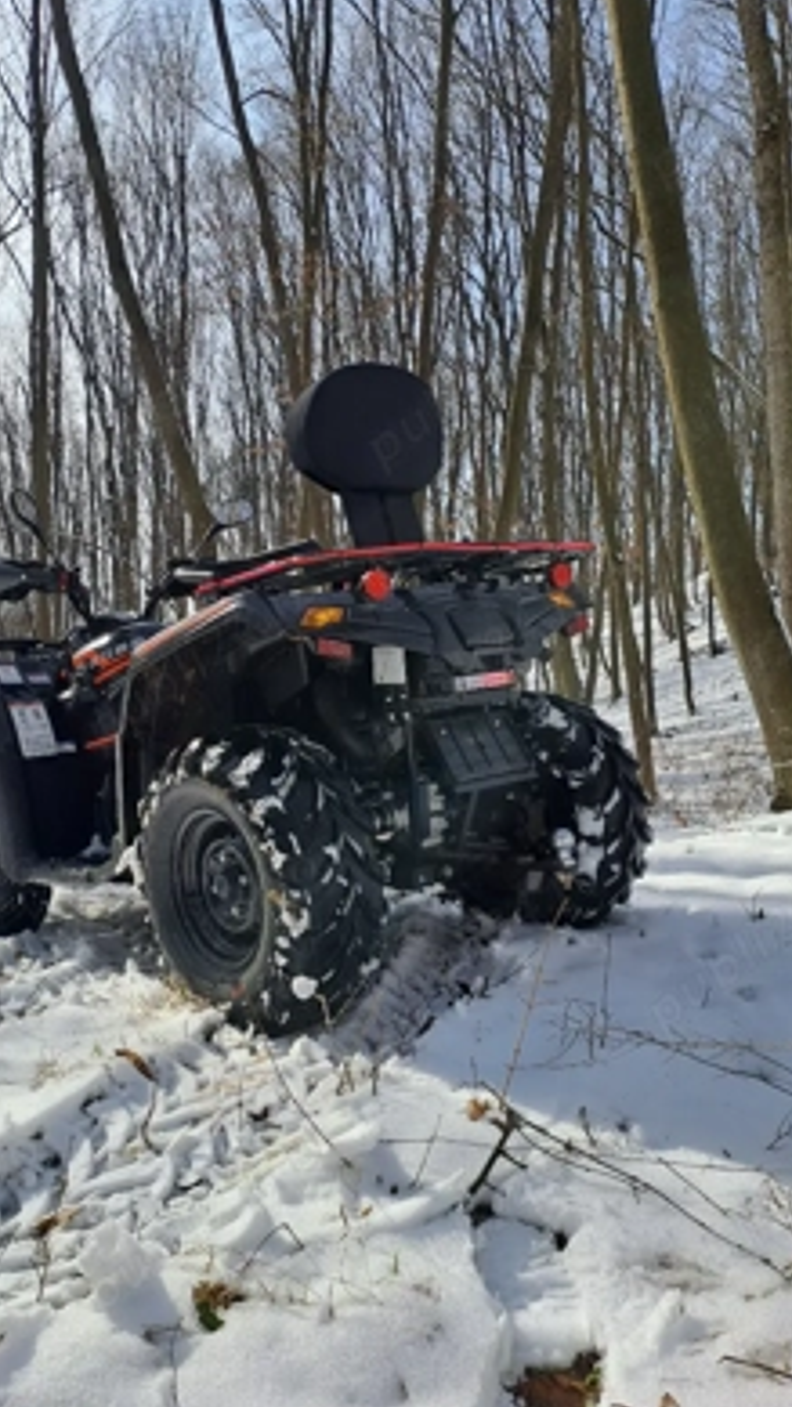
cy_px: 702
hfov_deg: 41.1
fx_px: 1045
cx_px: 275
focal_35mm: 28
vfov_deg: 67.9
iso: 32
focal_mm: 4.65
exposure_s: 1/2000
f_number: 1.8
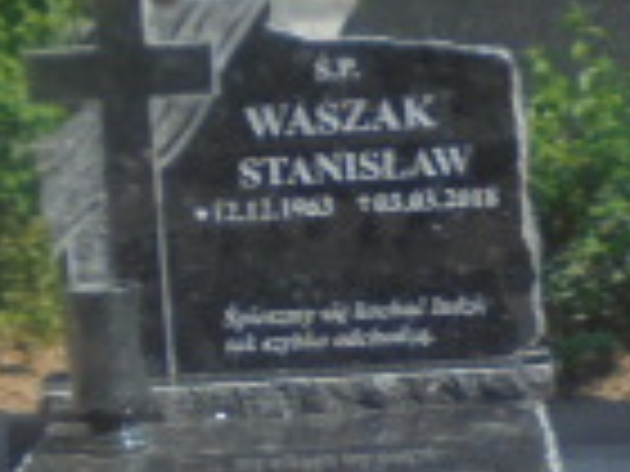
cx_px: 324
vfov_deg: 12.4
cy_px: 274
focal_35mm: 119
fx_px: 2166
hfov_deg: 16.6
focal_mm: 4.6
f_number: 11.5
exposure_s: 1/100
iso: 100
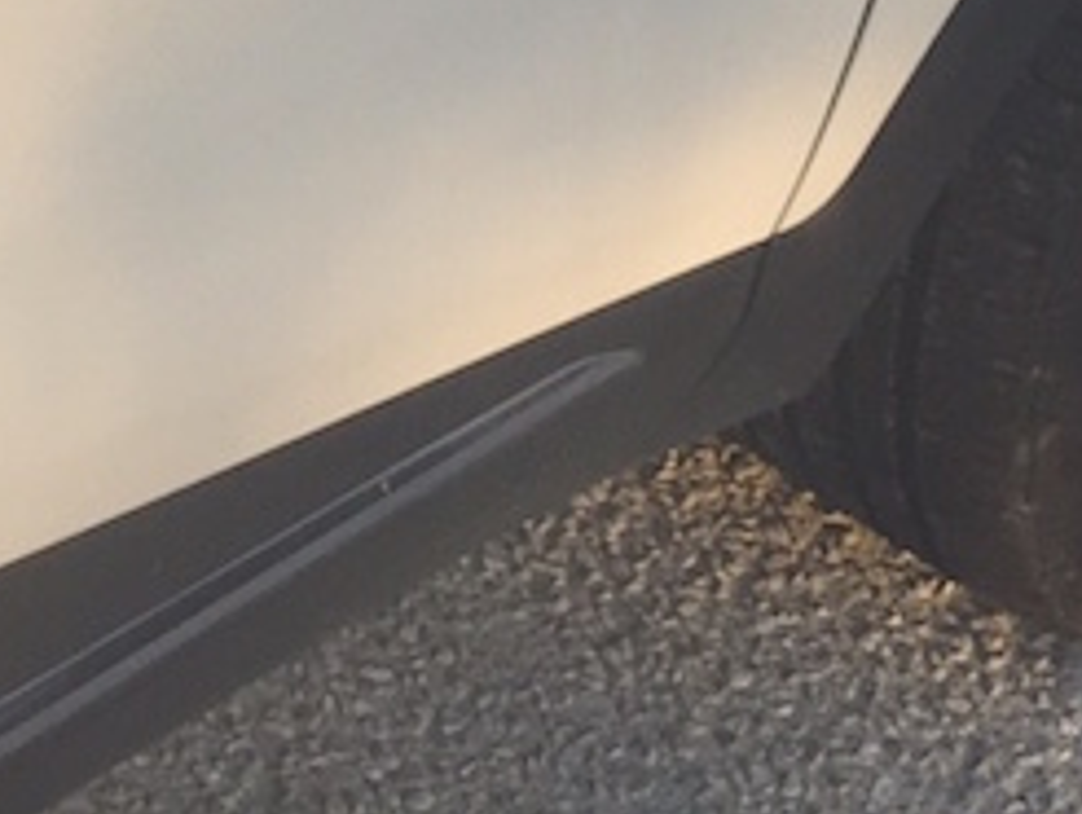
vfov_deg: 11.9
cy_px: -766
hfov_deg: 15.6
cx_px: -695
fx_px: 3536
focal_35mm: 113
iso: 32
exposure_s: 1/476
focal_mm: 4.15
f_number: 2.2
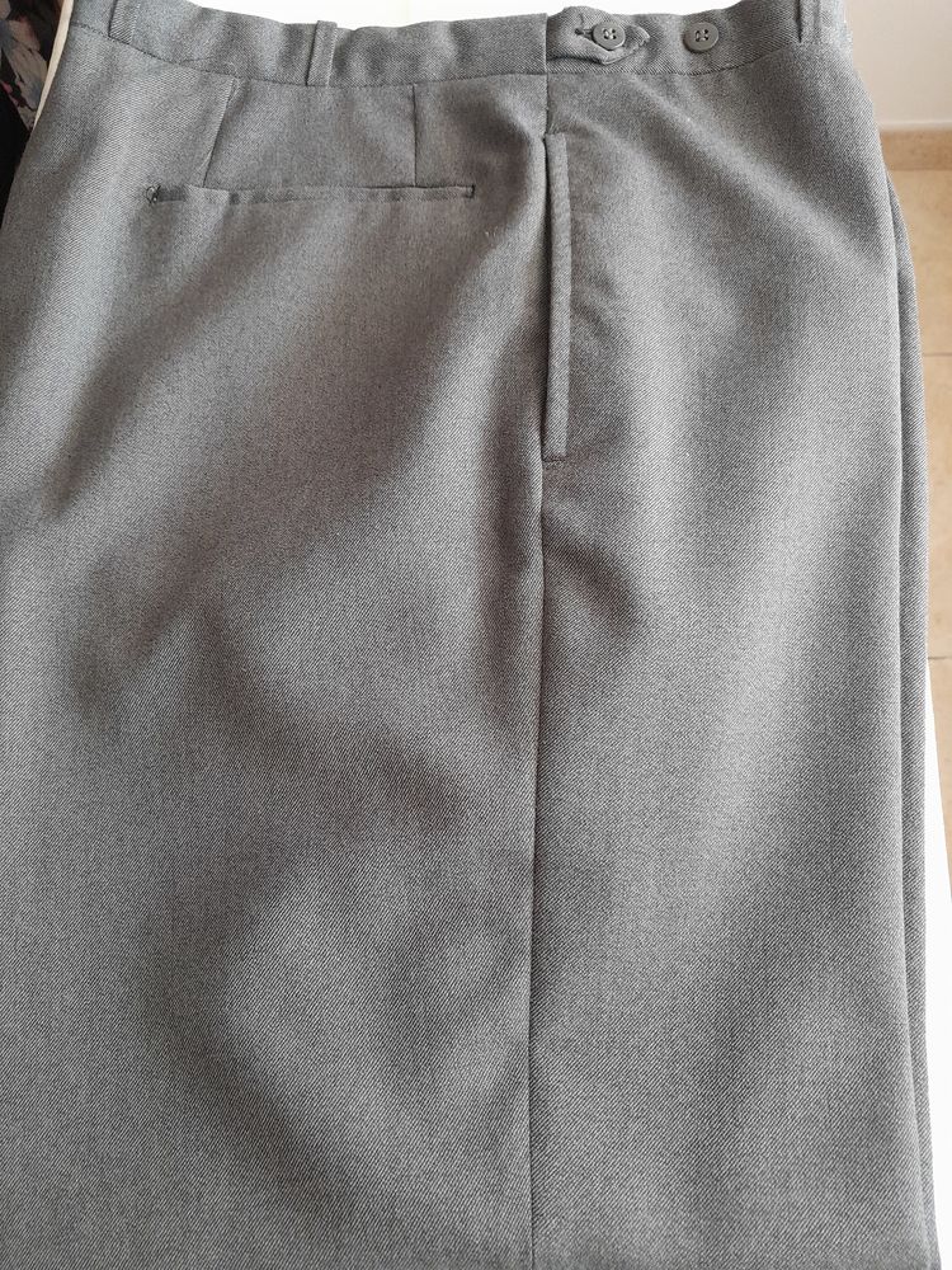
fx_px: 990
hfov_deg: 51.4
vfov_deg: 65.3
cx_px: 476
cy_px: 635
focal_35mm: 27
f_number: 1.8
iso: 400
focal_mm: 4
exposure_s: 1/33
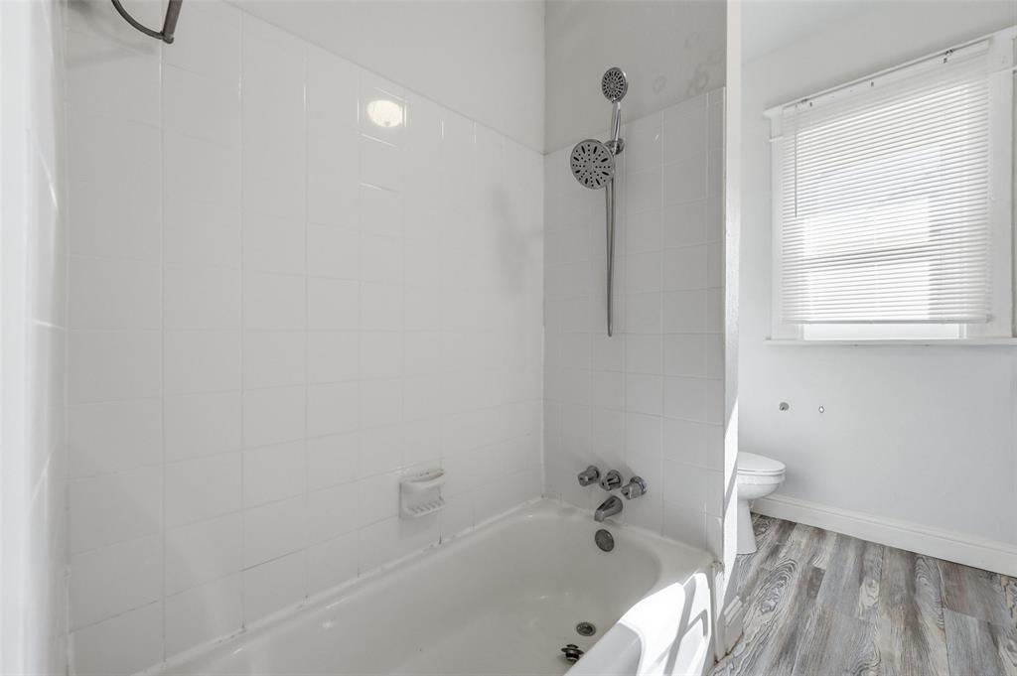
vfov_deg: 81.1
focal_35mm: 14
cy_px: 338
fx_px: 395
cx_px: 508
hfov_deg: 104.3
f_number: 7.1
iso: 1250
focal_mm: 14
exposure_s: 1/6400
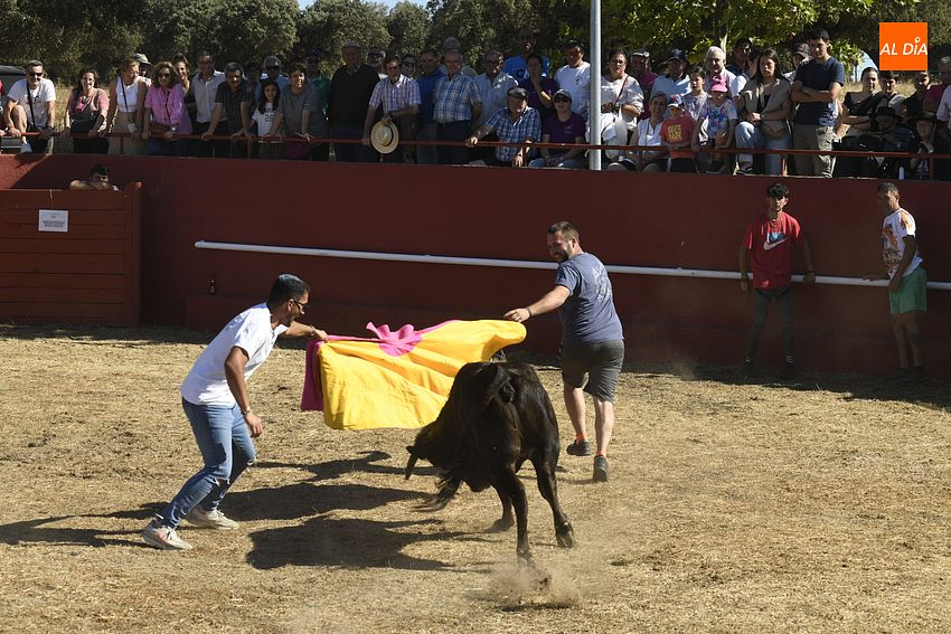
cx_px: 476
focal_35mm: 100
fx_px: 2642
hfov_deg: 20.4
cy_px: 317
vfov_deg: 13.7
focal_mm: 100
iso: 250
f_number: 9
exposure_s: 1/320
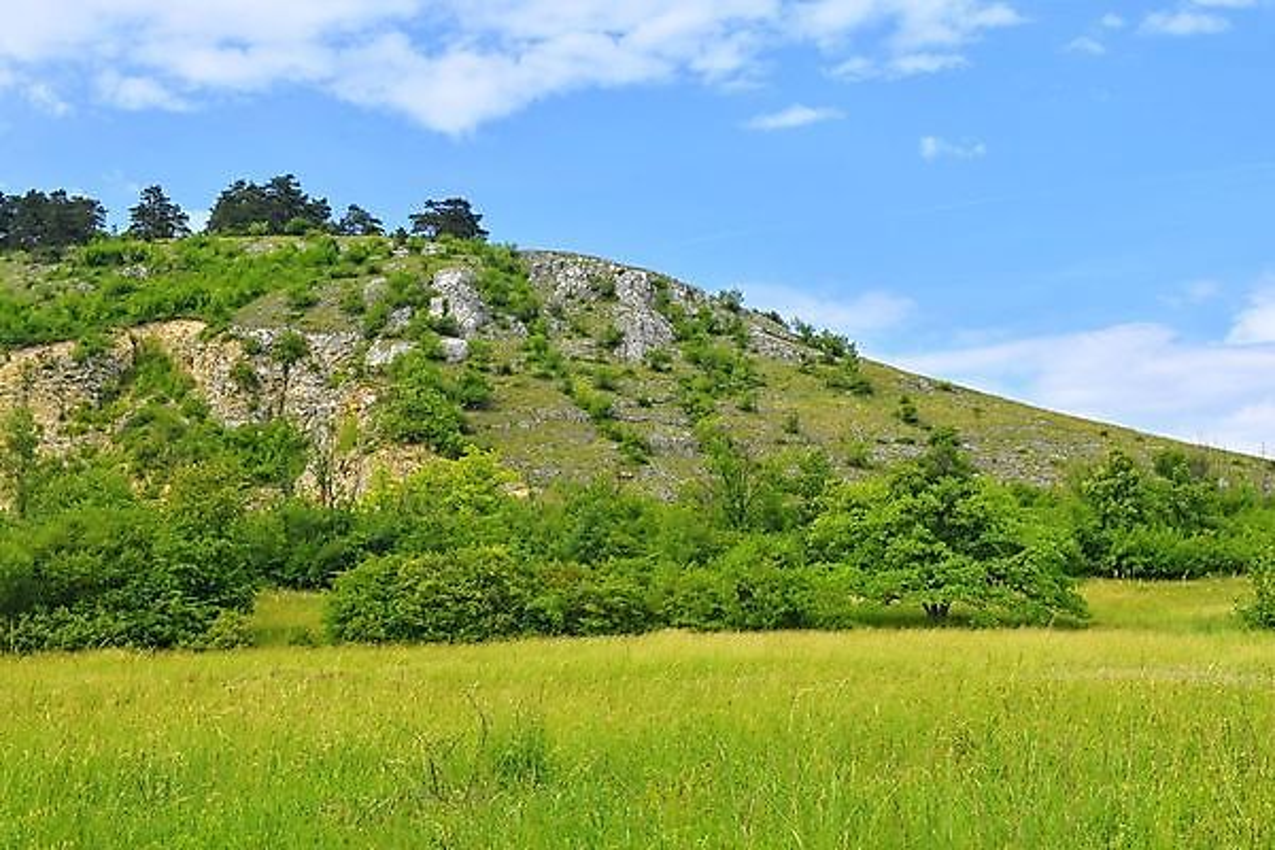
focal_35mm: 45
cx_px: 638
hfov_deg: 43.6
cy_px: 425
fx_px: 1594
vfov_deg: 29.9
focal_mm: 30
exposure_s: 1/30
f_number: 16
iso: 100
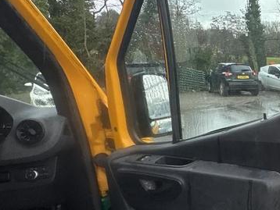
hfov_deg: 44.0
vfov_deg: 40.5
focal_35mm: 35
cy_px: 129
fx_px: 283
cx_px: 286
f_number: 2.2
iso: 160
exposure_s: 1/99
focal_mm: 2.22
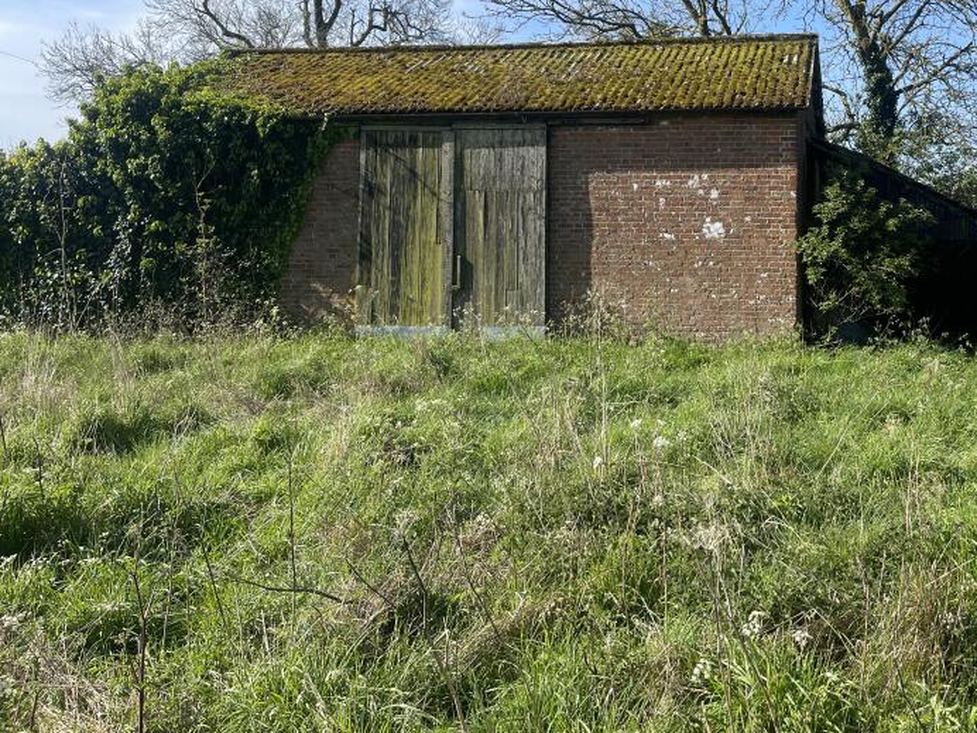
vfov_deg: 38.0
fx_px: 1044
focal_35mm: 37
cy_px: 213
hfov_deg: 48.8
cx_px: 689
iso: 32
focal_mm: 5.1
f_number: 1.6
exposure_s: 1/2165
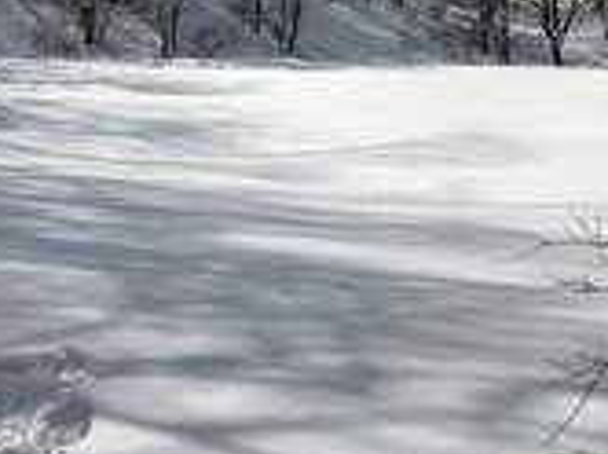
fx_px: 1228
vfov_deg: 20.3
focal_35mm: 70
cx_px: 418
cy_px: 4
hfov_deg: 27.6
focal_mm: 4.15
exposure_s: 1/5495
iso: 25
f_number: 2.2
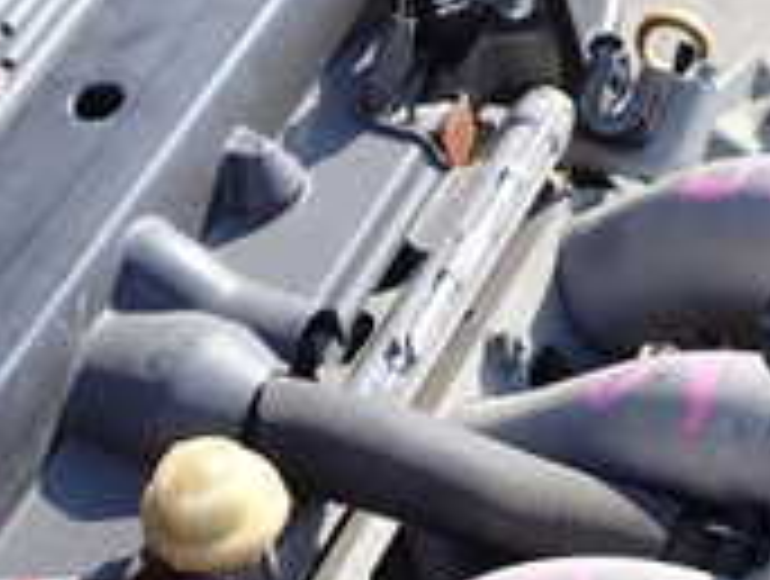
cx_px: 266
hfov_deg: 18.6
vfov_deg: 13.9
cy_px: 602
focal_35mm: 105
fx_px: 2341
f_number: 3.2
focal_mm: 5.4
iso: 100
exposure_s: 1/500
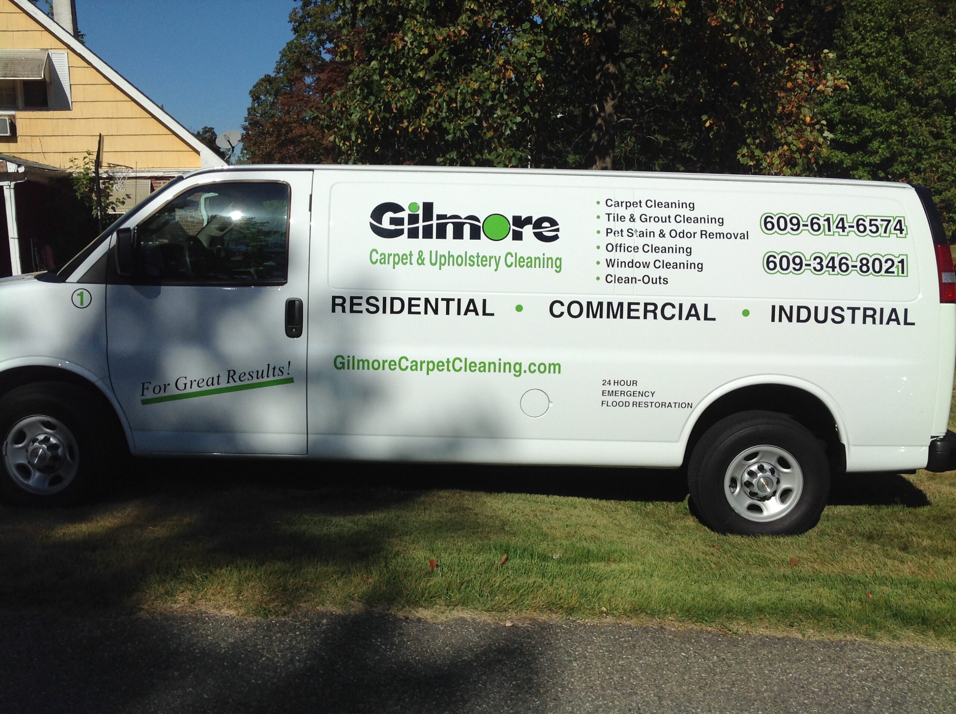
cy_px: 357
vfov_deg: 40.6
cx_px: 478
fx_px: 965
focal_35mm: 35
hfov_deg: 52.7
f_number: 2.4
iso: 50
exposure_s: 1/5051
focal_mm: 4.28
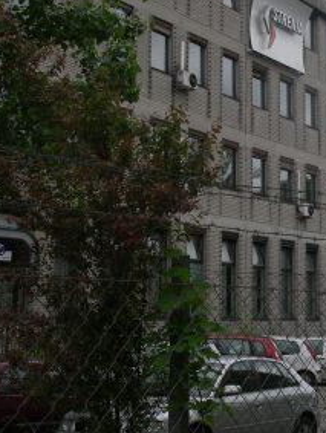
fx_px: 1027
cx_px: 249
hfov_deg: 17.9
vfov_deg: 23.8
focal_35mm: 82
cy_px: 166
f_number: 7.8
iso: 80
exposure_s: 1/125
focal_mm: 10.9
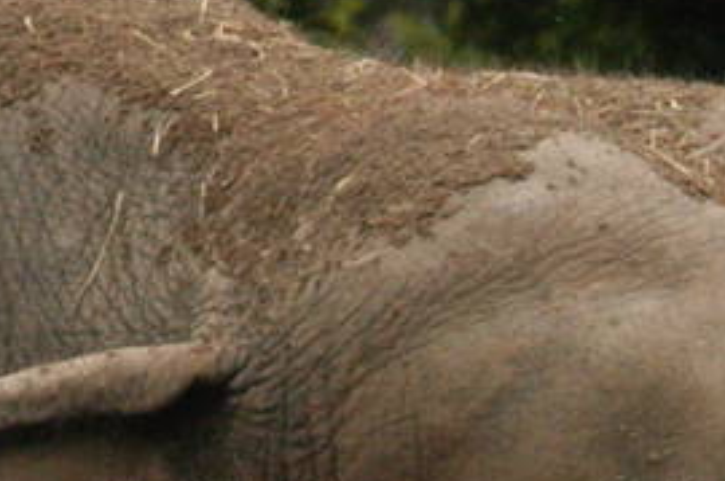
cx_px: 835
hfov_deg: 1.7
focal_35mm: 1201
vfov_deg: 1.1
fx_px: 24143
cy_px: 852
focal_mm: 135
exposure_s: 1/640
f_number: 6.3
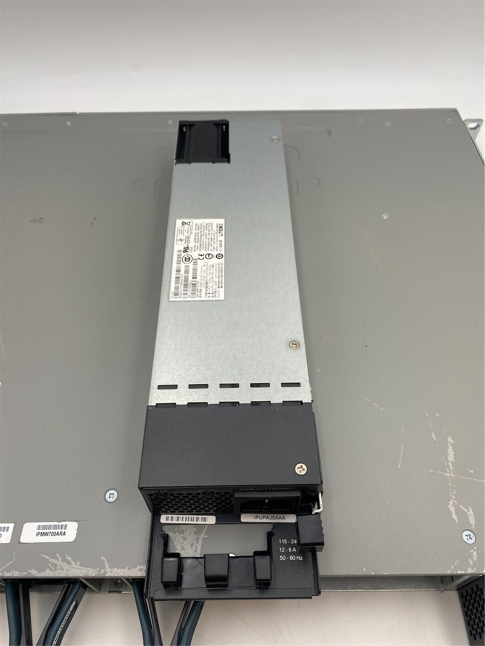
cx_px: 242
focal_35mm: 26
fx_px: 486
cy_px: 323
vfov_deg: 67.3
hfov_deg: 53.1
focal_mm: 4.25
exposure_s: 1/121
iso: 40
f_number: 1.8
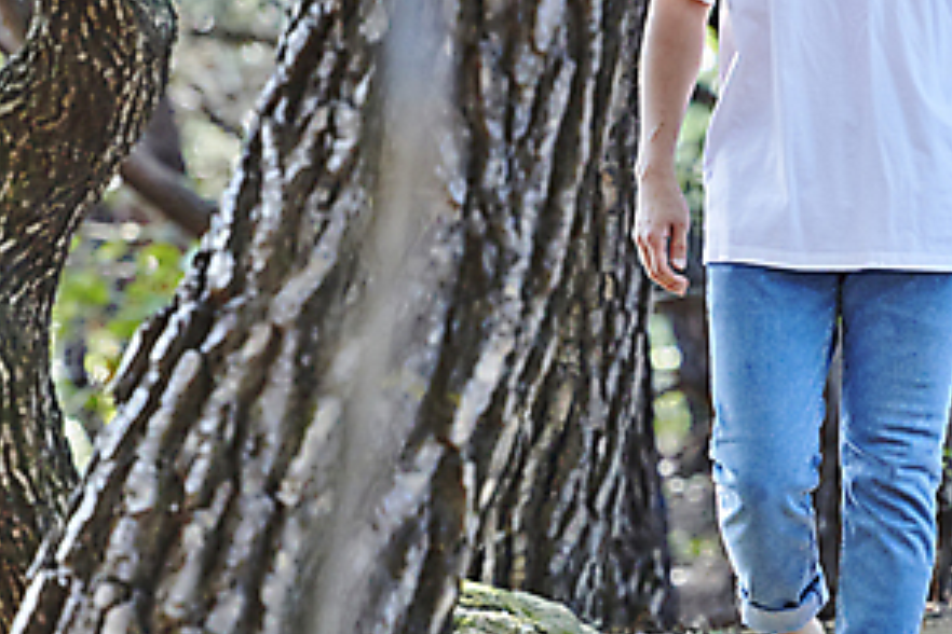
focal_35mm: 326
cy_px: 501
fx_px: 8620
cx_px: 618
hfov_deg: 6.3
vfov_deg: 4.2
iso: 800
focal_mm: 160
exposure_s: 1/200
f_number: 4
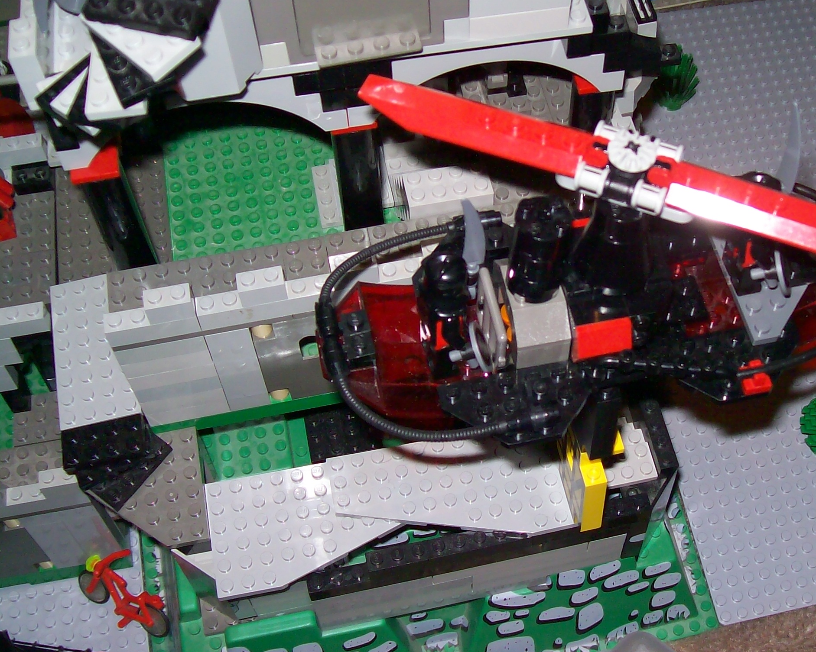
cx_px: 529
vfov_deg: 31.4
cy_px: 271
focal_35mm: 48
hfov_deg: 38.4
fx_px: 1159
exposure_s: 1/128
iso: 80
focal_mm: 6
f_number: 2.7
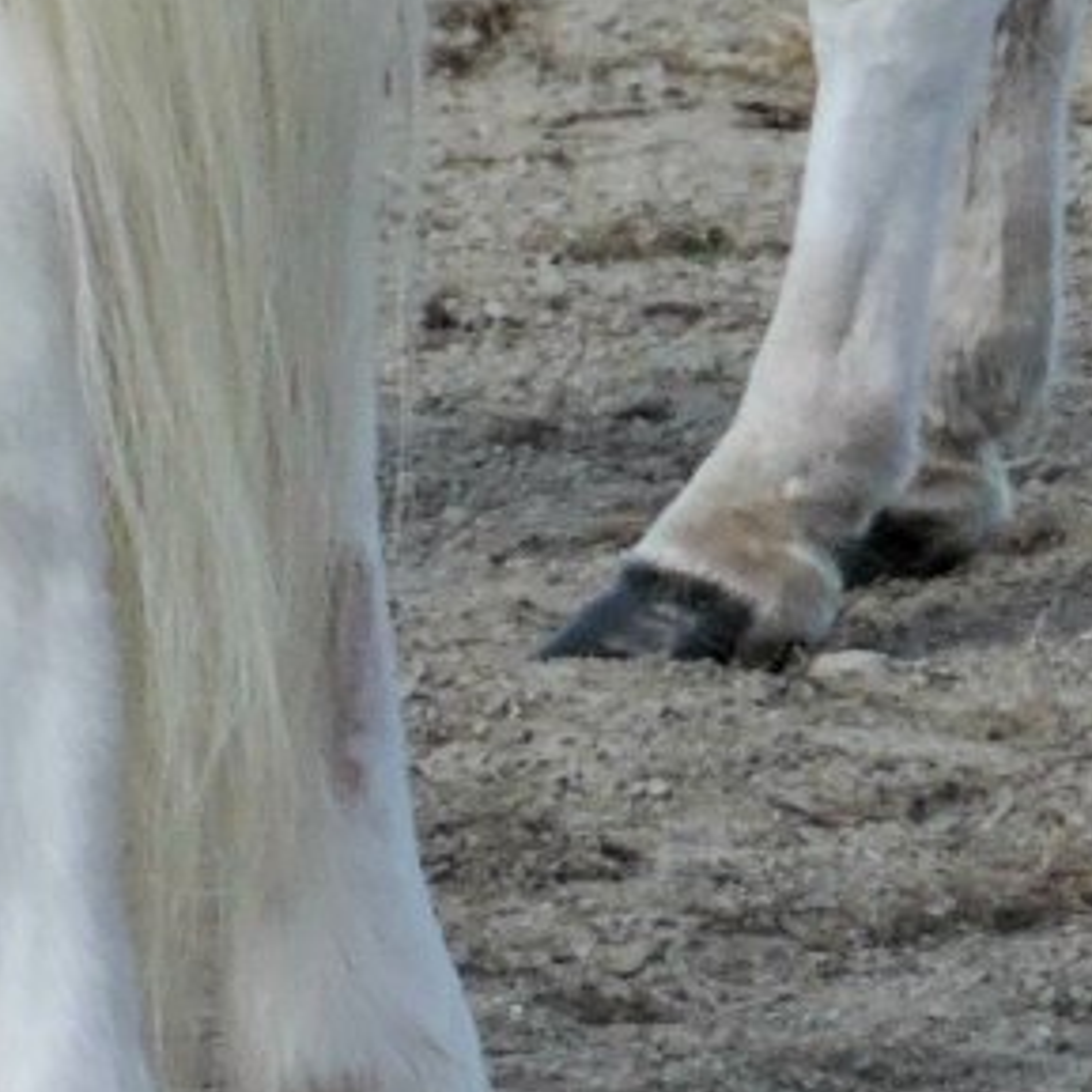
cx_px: -2093
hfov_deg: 1.6
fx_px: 37975
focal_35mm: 1064
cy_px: -1731
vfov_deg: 1.6
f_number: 4.5
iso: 100
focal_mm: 30.3
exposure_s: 1/500
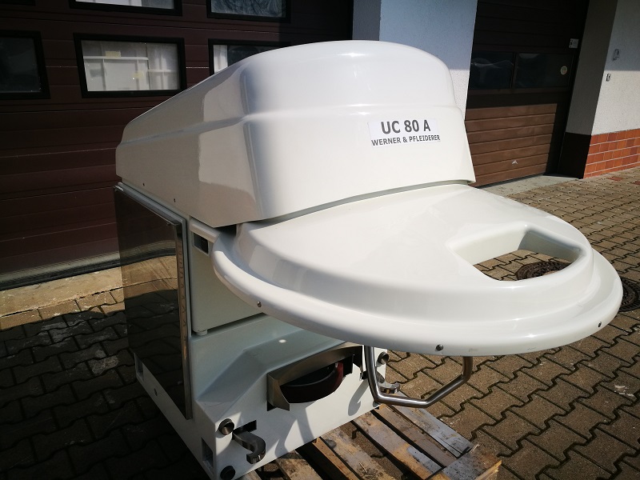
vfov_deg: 51.4
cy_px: 240
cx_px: 320
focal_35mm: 27
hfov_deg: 65.3
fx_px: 499
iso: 50
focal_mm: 4.5
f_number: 2.2
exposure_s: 1/1658
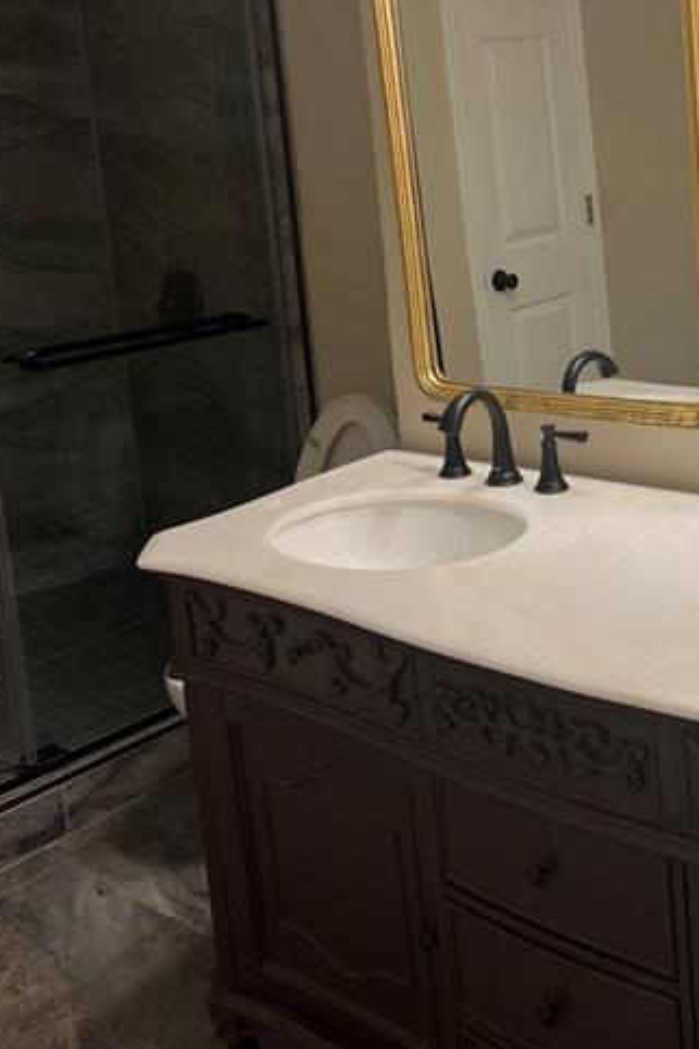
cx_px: 610
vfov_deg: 44.4
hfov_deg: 30.0
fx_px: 1252
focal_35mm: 43
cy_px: 308
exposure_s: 1/120
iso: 100
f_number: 1.5
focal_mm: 5.7
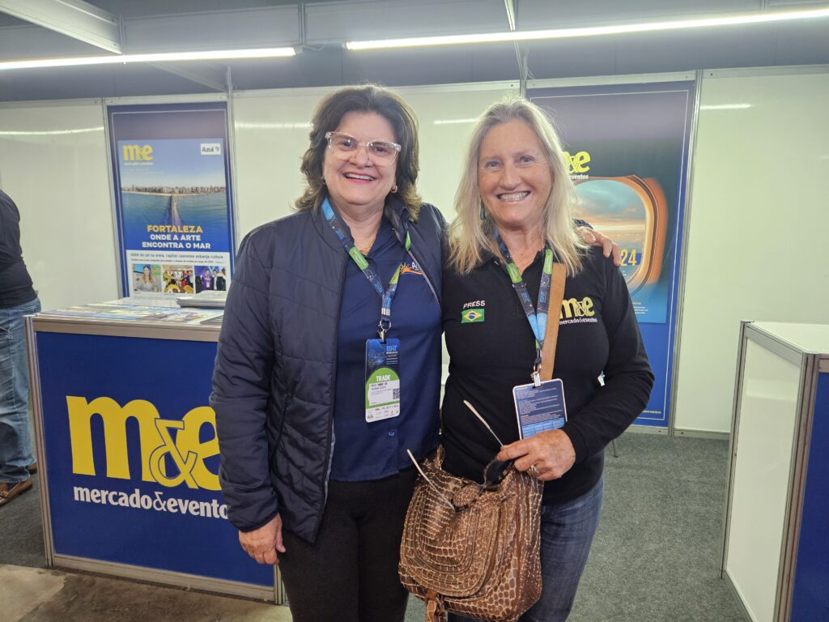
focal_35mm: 23
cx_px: 414
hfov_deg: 73.9
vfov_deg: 58.9
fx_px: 551
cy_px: 311
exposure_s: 1/120
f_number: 1.8
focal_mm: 5.4
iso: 640
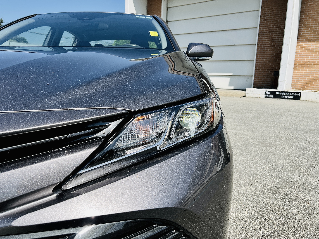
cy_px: 120
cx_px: 160
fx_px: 240
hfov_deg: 67.3
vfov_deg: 53.1
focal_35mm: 26
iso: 50
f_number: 1.5
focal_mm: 5.7
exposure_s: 1/3571
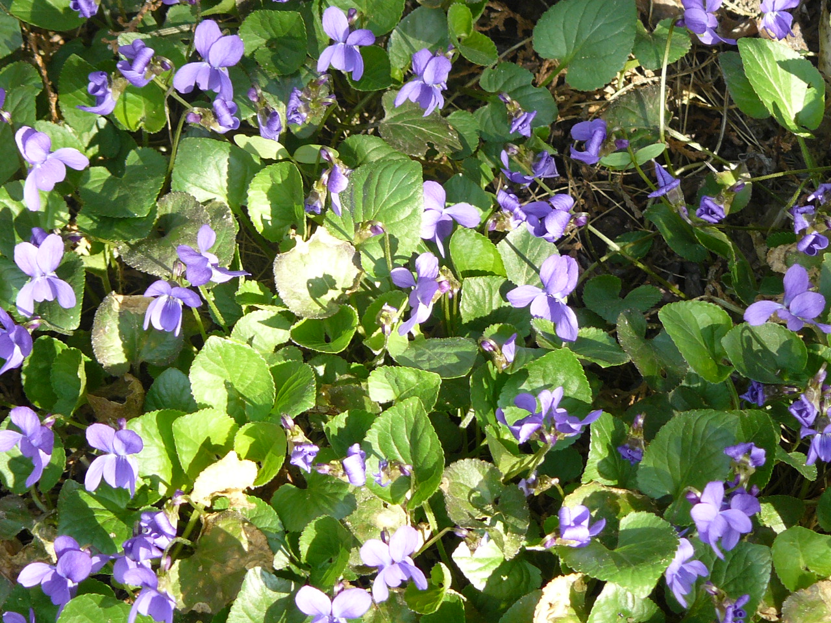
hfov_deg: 10.6
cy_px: 312
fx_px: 4465
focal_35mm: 186
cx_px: 416
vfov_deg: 8.0
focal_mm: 20.7
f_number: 3.2
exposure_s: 1/80
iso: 100
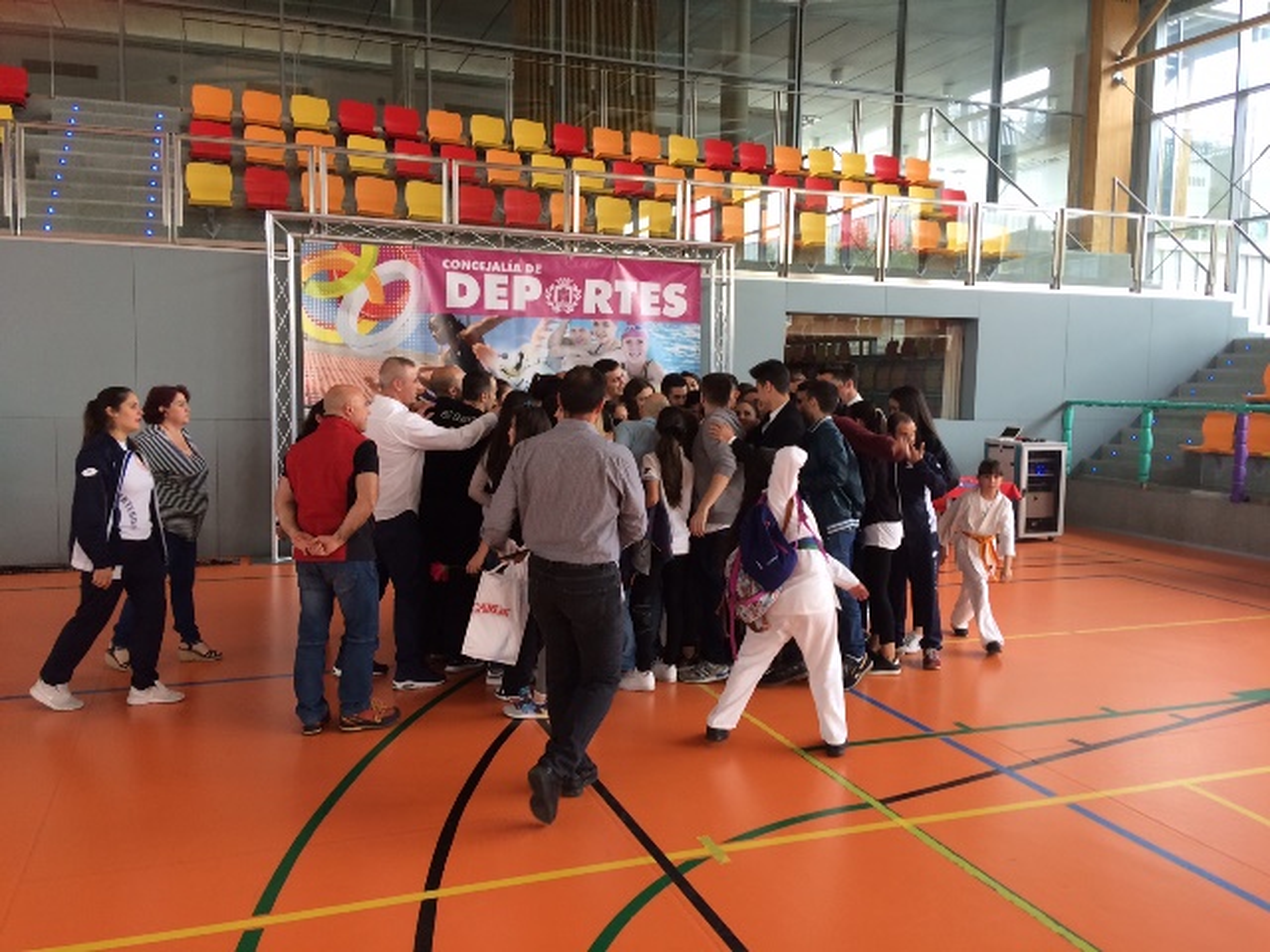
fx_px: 1064
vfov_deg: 48.2
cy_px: 476
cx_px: 635
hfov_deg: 61.7
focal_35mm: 29
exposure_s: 1/33
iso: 40
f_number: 2.2
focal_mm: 4.15
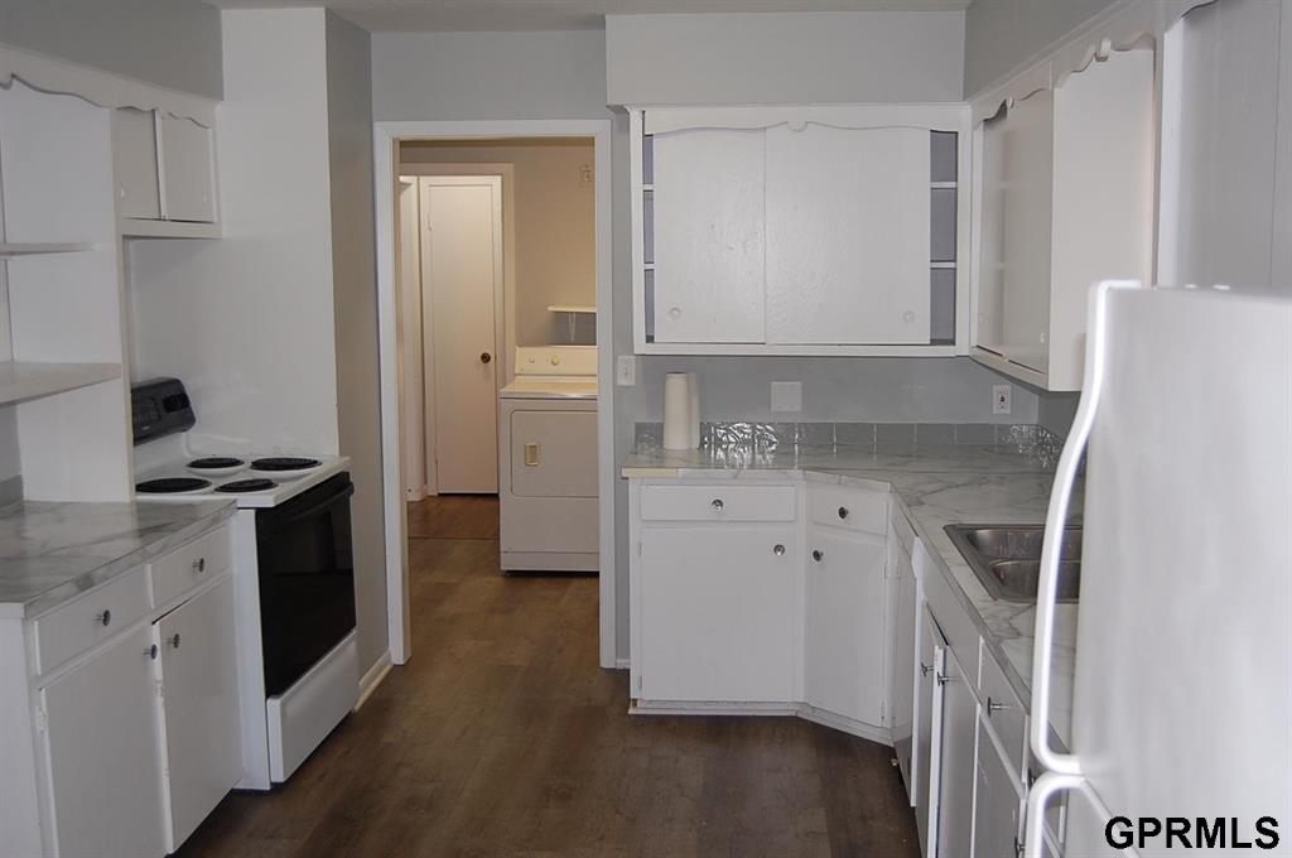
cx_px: 646
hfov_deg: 49.6
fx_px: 1398
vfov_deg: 34.1
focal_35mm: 39
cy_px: 429
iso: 400
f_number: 4
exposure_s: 1/60
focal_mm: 26
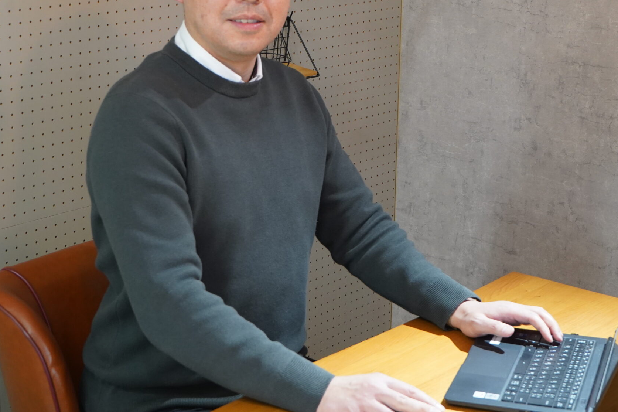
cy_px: 123
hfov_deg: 27.0
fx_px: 1287
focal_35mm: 75
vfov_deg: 18.1
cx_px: 330
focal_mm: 49
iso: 2500
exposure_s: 1/50
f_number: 7.1
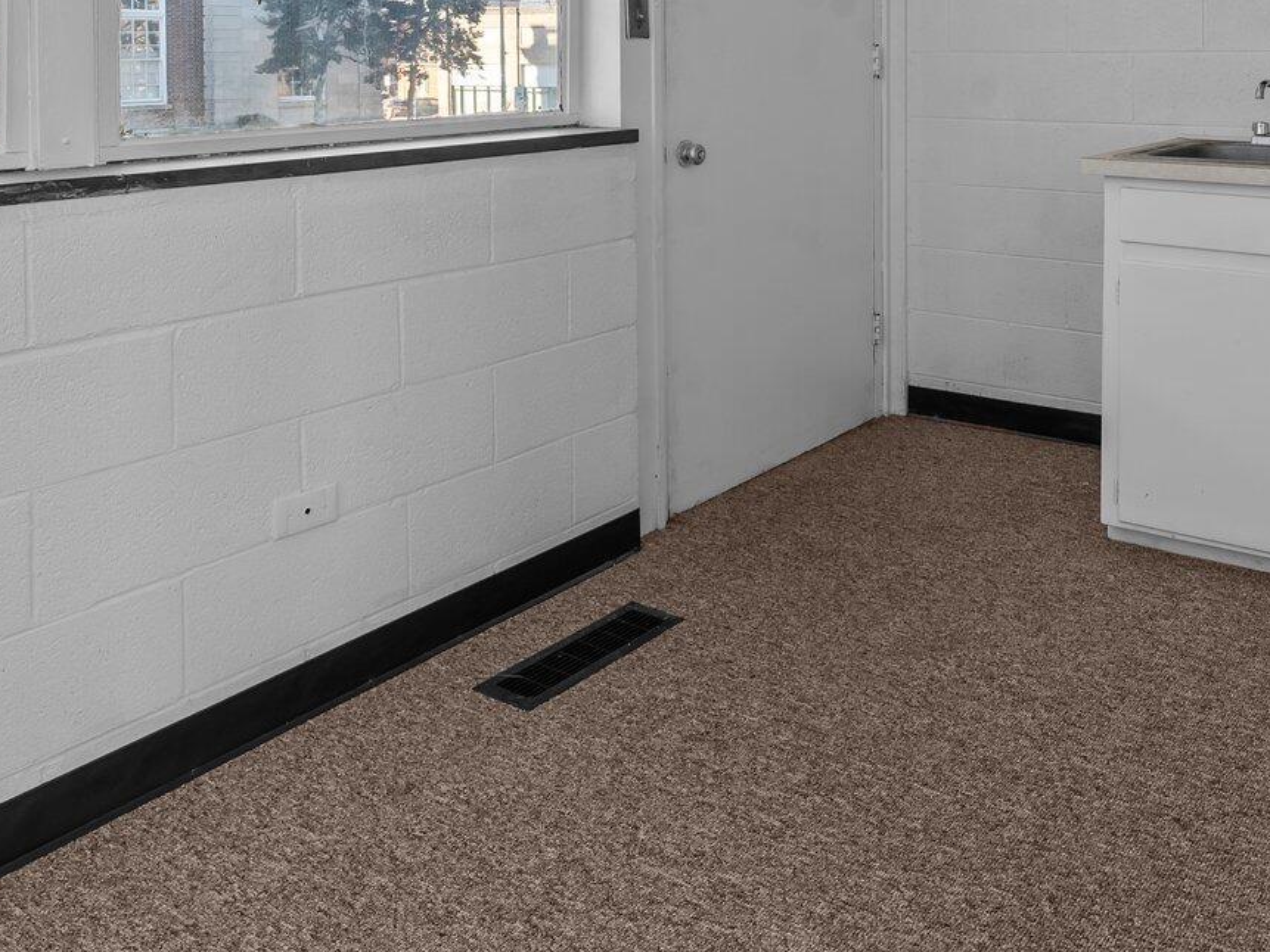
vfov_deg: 38.6
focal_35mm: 32
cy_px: -22
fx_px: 1174
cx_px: 969
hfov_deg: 53.9
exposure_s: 1/6
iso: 250
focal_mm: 14
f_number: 8
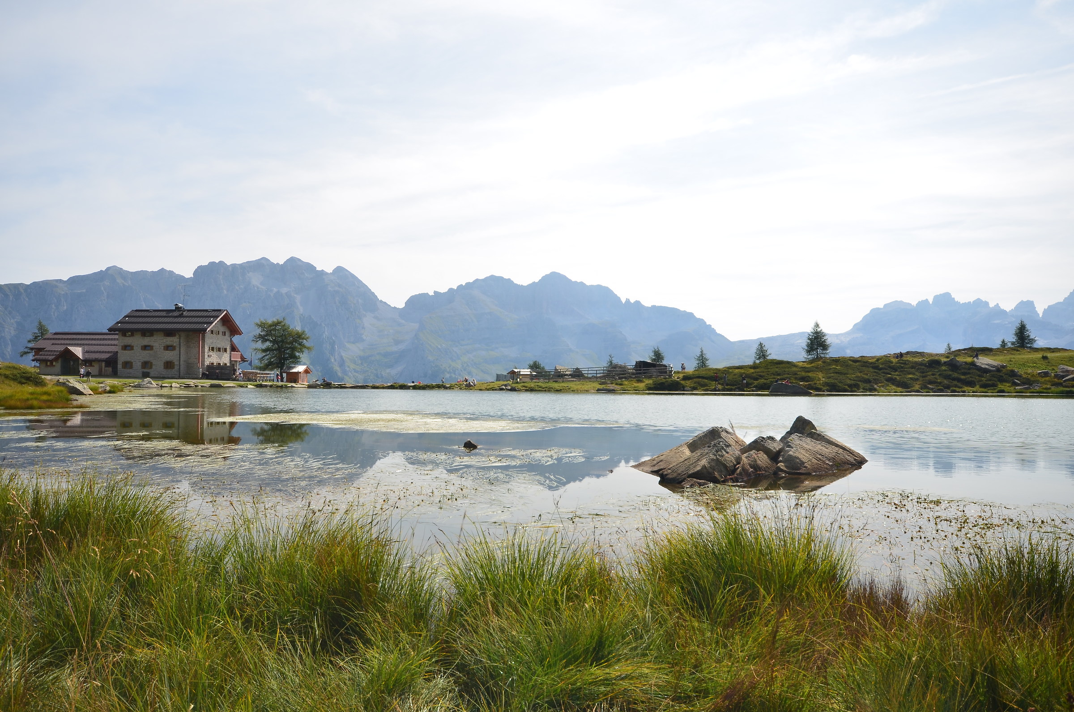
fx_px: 893
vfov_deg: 43.4
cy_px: 356
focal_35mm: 30
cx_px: 537
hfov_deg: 62.0
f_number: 10
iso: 100
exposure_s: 1/60
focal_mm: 20
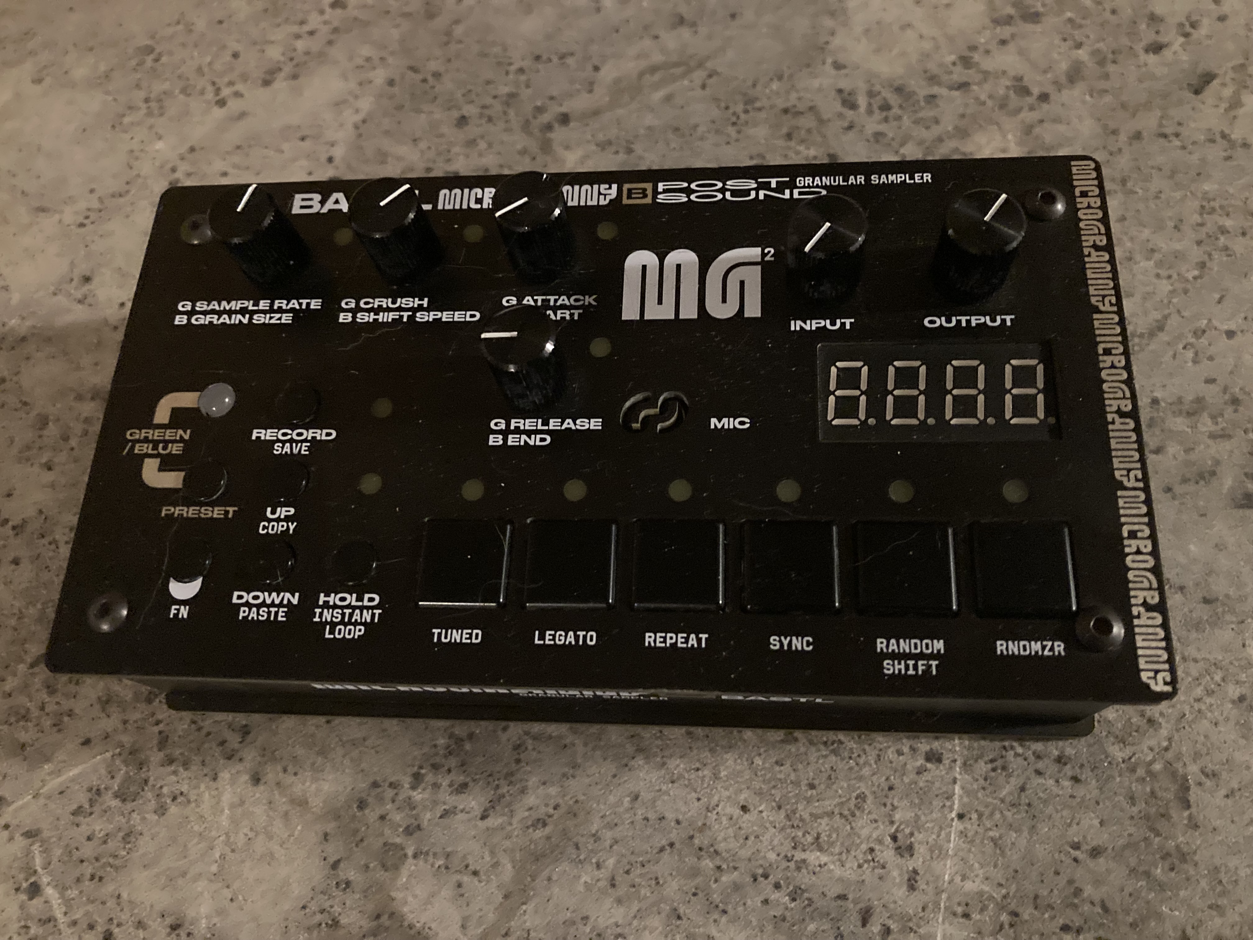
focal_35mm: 28
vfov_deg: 49.7
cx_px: 626
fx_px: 1014
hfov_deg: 63.4
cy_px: 470
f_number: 1.8
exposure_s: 1/17
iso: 1600
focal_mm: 3.99
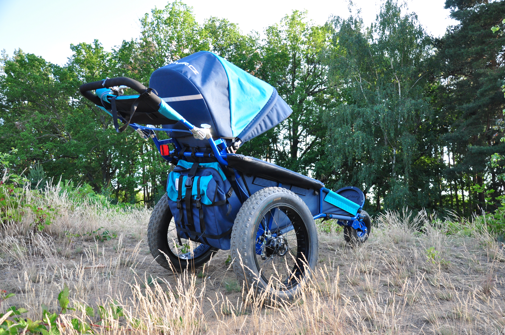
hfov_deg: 57.3
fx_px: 462
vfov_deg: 39.9
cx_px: 252
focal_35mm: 33
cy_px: 168
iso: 500
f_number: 5.6
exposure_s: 1/250
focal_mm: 22
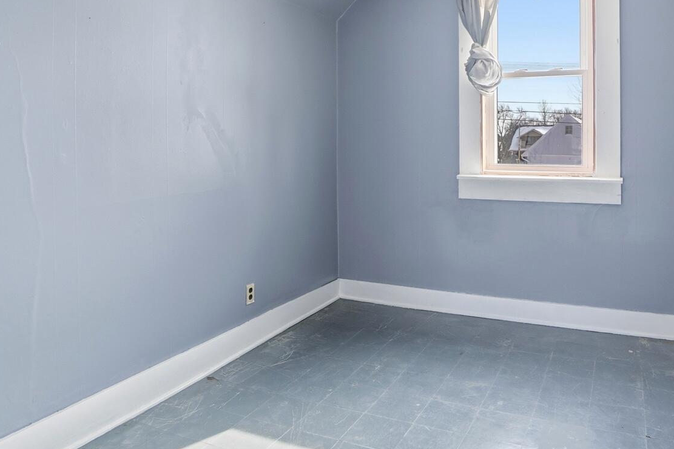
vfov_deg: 47.1
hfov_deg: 66.5
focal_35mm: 27
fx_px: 506
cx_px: 416
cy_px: 145
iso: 100
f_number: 4
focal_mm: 10
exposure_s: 1/1000
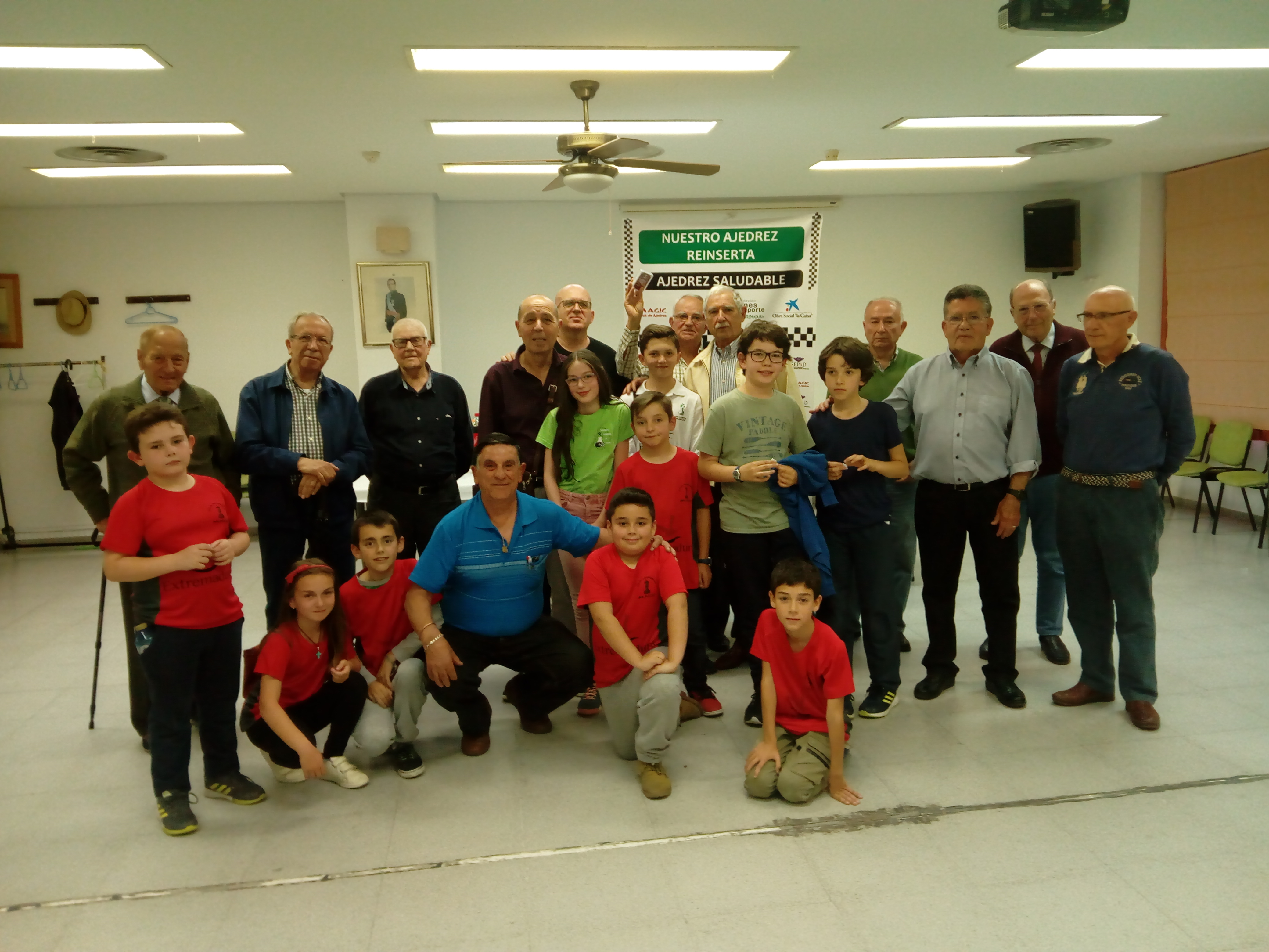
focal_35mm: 27
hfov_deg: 65.3
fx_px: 990
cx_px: 634
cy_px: 476
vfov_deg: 51.4
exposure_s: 1/33.3
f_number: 2
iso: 210
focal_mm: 3.5
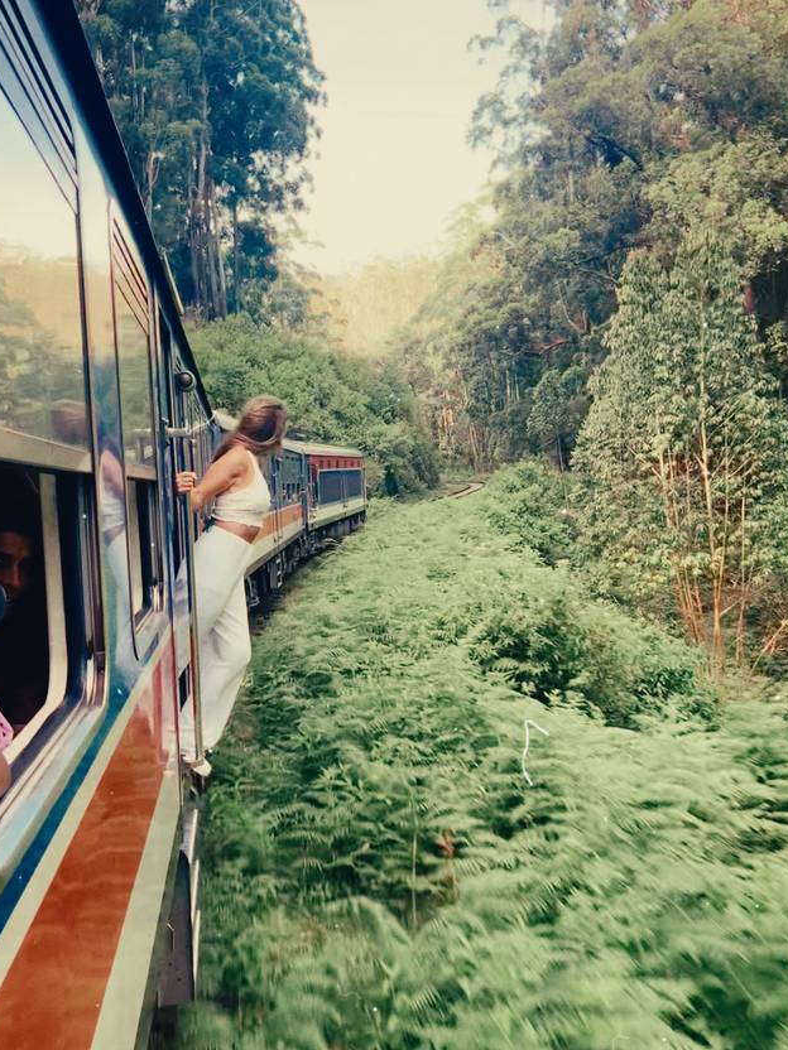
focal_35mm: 30
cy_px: 545
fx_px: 911
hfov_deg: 46.7
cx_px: 357
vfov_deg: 59.9
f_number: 1.6
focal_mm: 4.2
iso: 32
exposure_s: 1/121
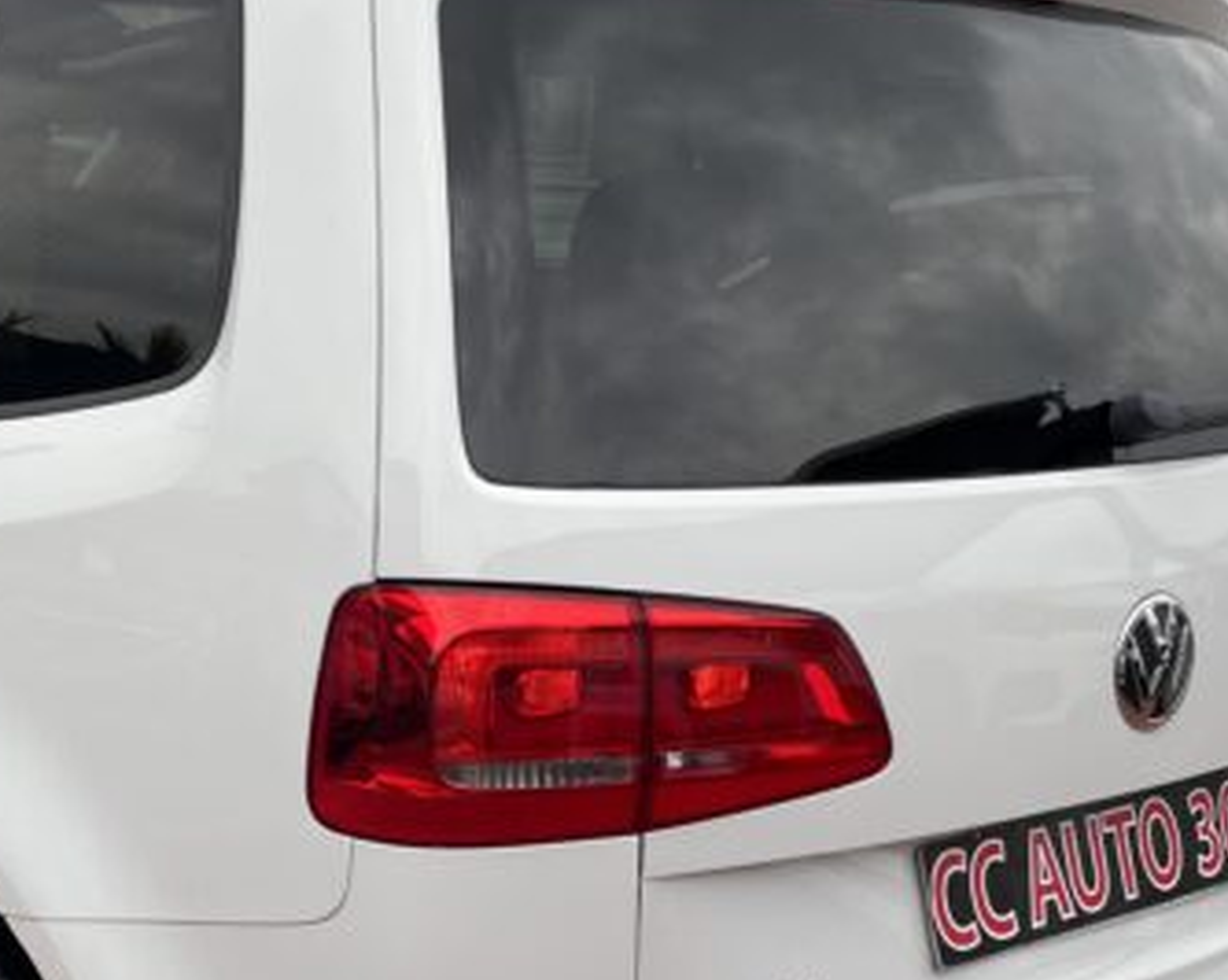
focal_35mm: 61
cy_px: 715
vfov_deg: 24.7
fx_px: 2216
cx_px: 240
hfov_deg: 30.2
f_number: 1.6
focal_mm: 4.2
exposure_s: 1/421
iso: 32
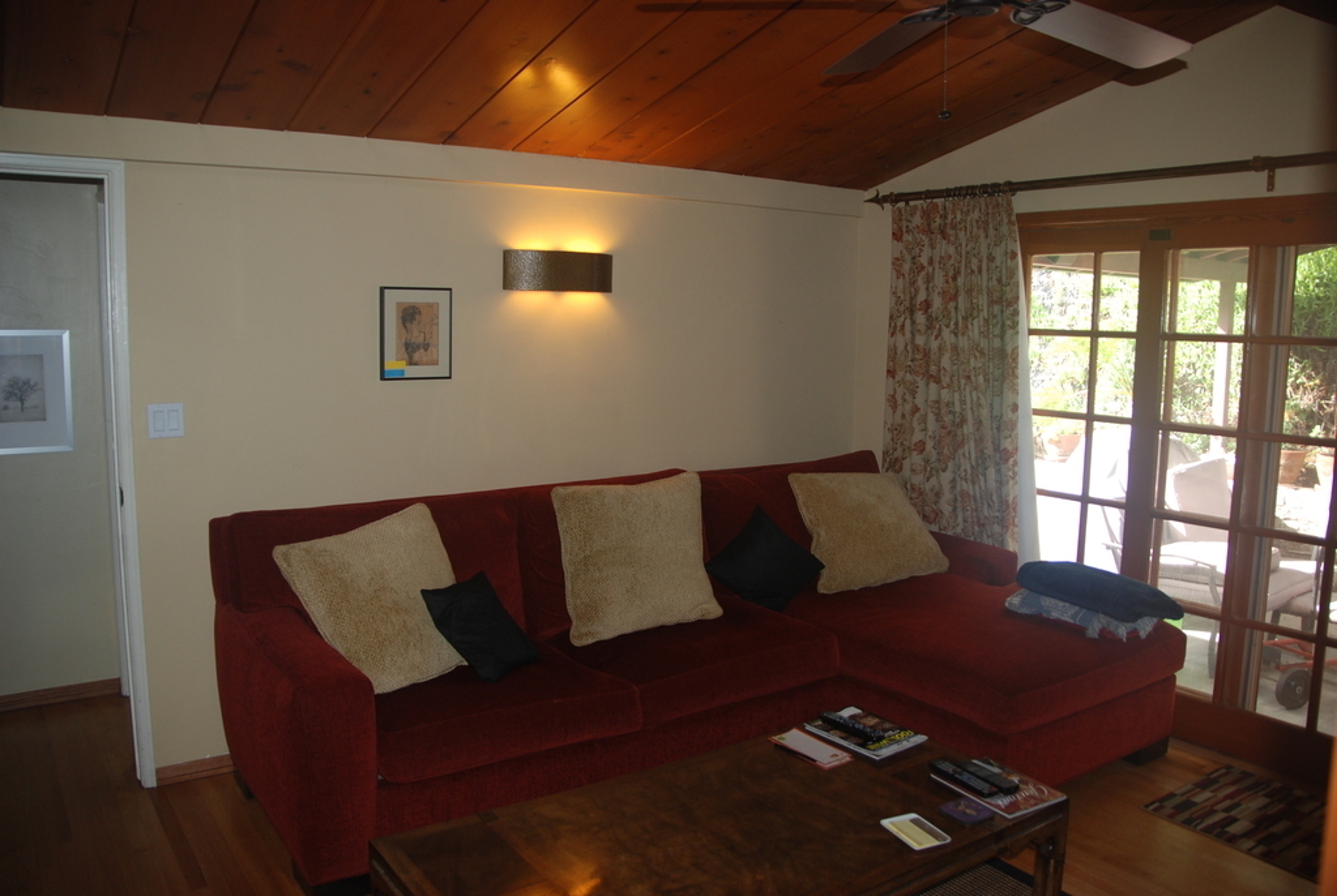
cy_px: 448
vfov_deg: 48.1
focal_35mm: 27
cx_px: 668
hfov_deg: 67.3
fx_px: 1005
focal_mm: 18
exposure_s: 1/60
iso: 200
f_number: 3.5
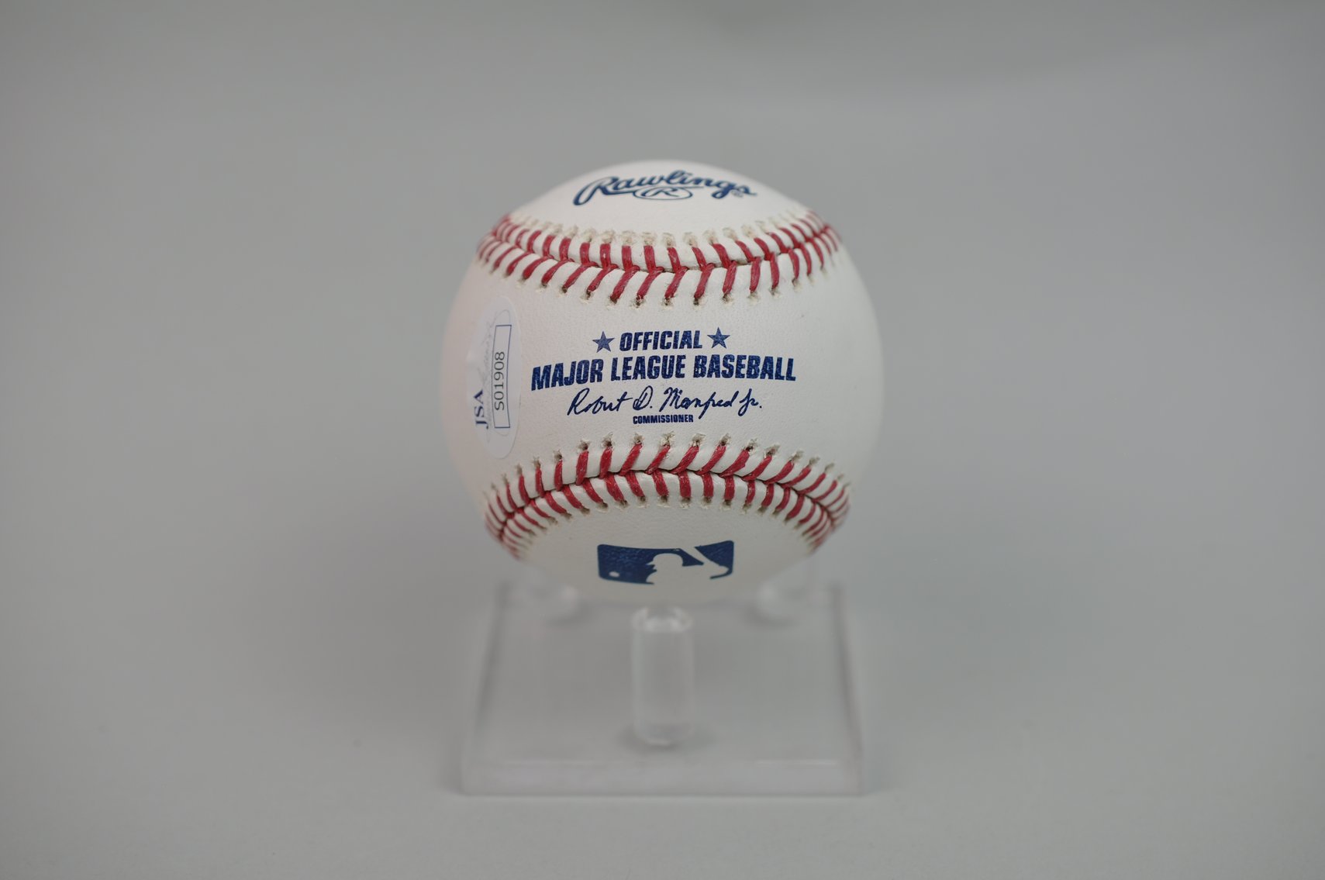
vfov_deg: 22.6
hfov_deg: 33.4
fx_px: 2206
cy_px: 440
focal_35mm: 60
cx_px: 662
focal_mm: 40
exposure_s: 1/80
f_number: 4.5
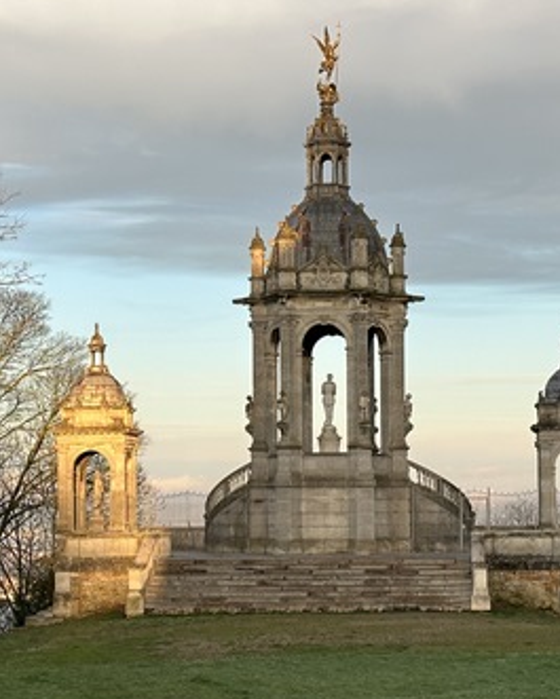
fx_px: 1760
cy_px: 427
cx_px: 328
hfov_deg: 18.1
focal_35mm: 85
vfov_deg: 22.4
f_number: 1.78
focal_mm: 6.86
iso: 64
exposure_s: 1/785
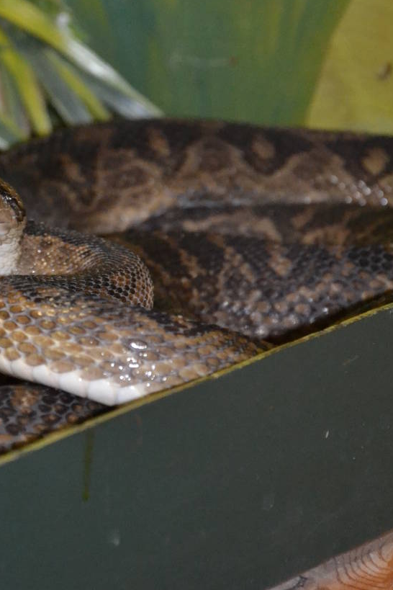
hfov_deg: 5.5
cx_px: 31
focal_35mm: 249
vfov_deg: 8.3
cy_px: 129
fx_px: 4077
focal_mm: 85
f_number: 5.6
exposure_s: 1/60
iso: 3200
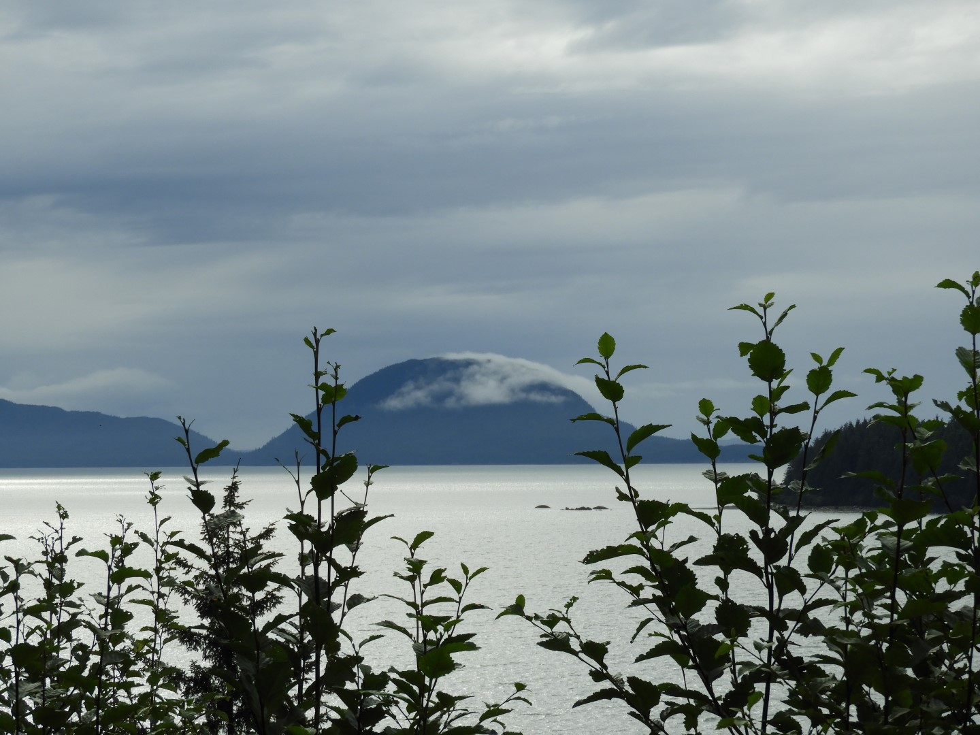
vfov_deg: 11.9
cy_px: 368
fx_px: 3539
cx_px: 490
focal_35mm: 125
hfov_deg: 15.8
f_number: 5
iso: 100
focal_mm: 22.4
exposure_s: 1/800
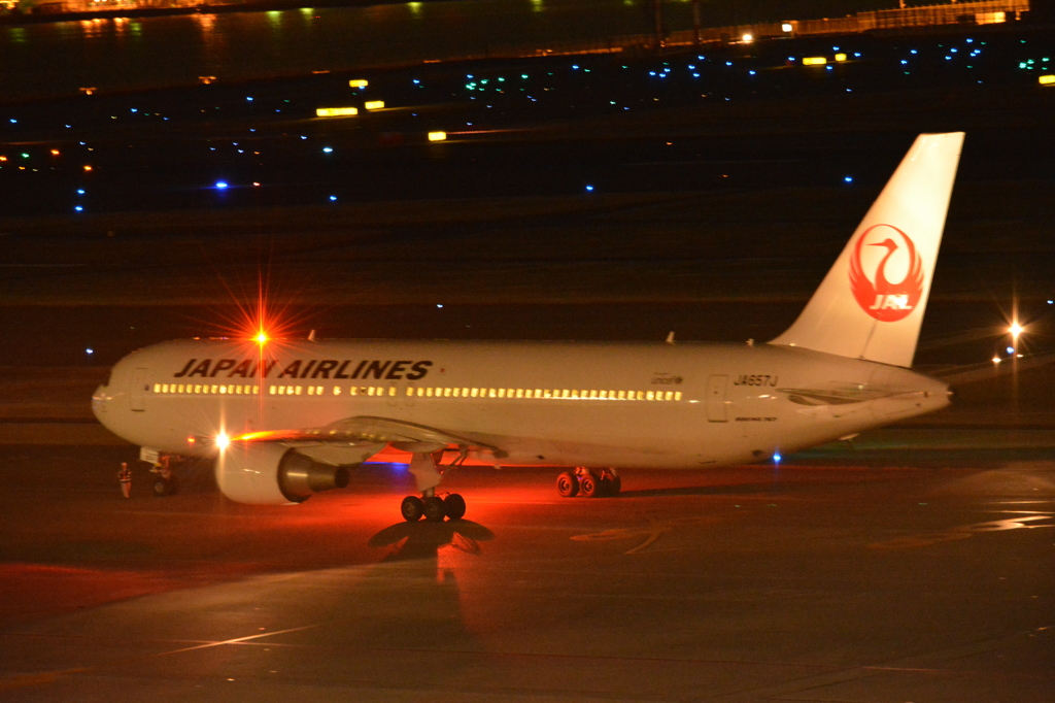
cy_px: 352
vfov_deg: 6.1
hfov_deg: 9.2
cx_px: 528
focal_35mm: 225
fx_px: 6591
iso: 6400
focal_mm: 150
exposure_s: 1/8
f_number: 5.6
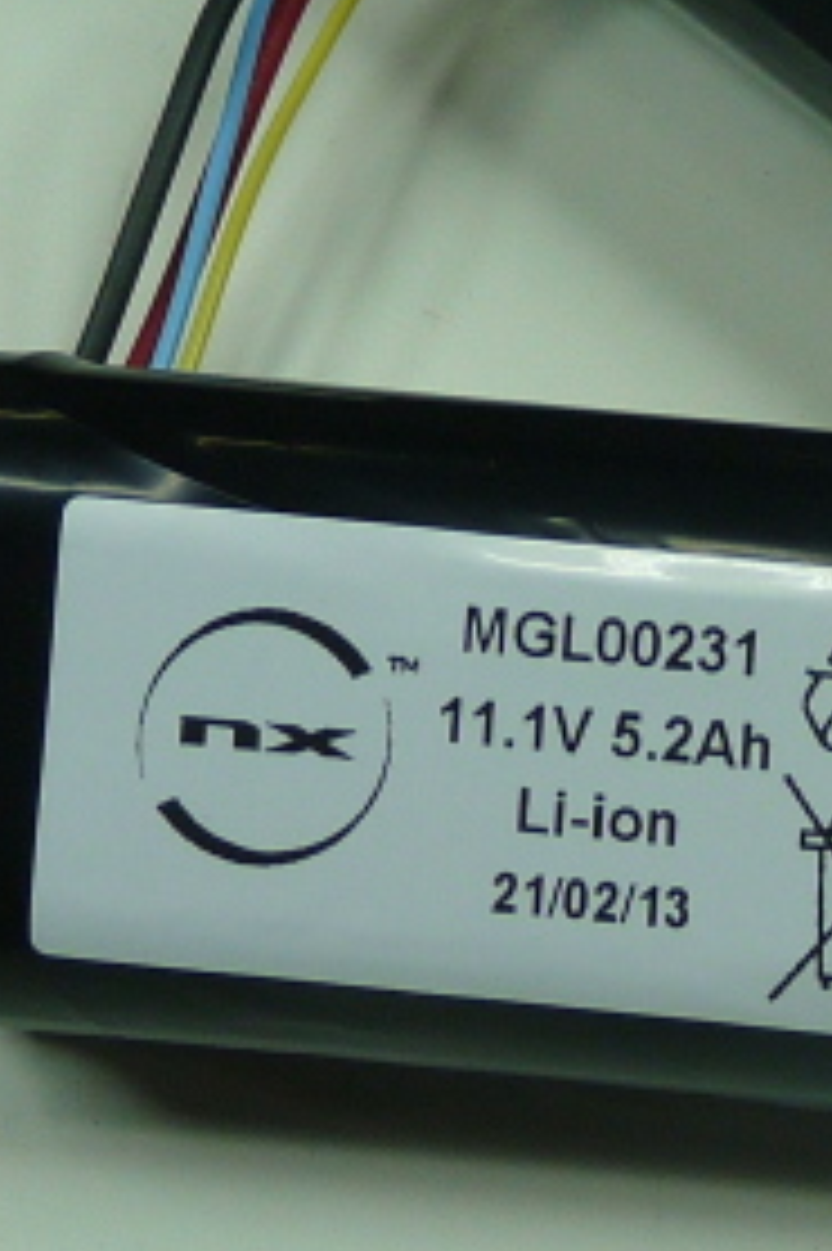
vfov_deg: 17.7
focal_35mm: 115
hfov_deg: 11.7
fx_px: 3991
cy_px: 328
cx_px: 949
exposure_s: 1/80
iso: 100
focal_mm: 4.8
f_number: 2.8
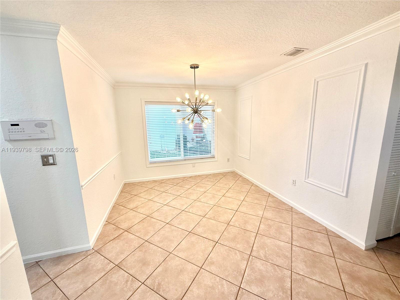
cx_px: 200
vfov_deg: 85.7
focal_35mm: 14
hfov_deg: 102.1
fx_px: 162
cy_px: 150
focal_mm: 2.22
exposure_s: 1/120
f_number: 2.2
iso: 64
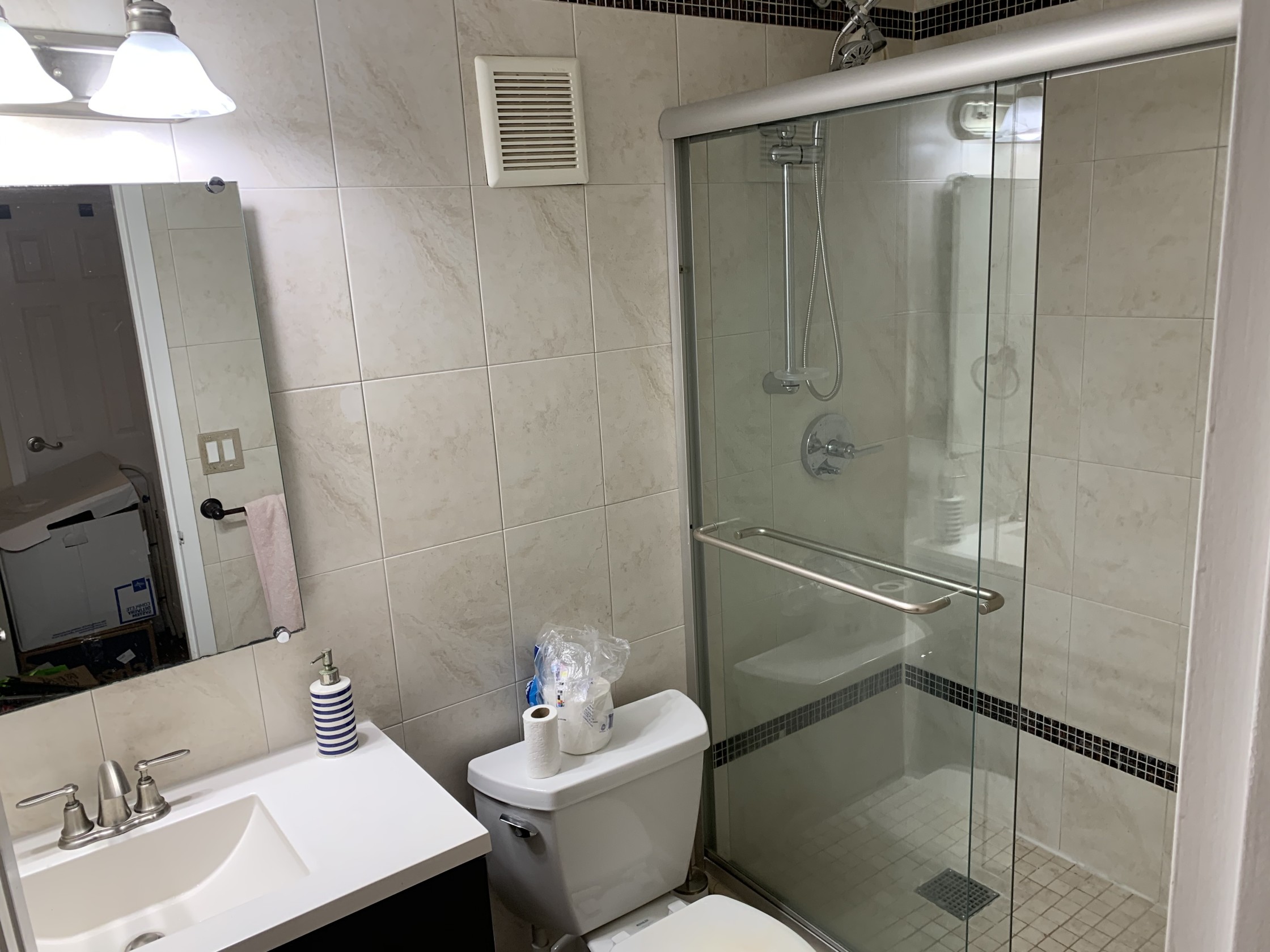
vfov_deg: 53.1
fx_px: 954
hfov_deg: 67.3
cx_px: 635
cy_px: 476
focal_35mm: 26
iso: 64
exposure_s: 1/60
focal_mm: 4.25
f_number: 1.8
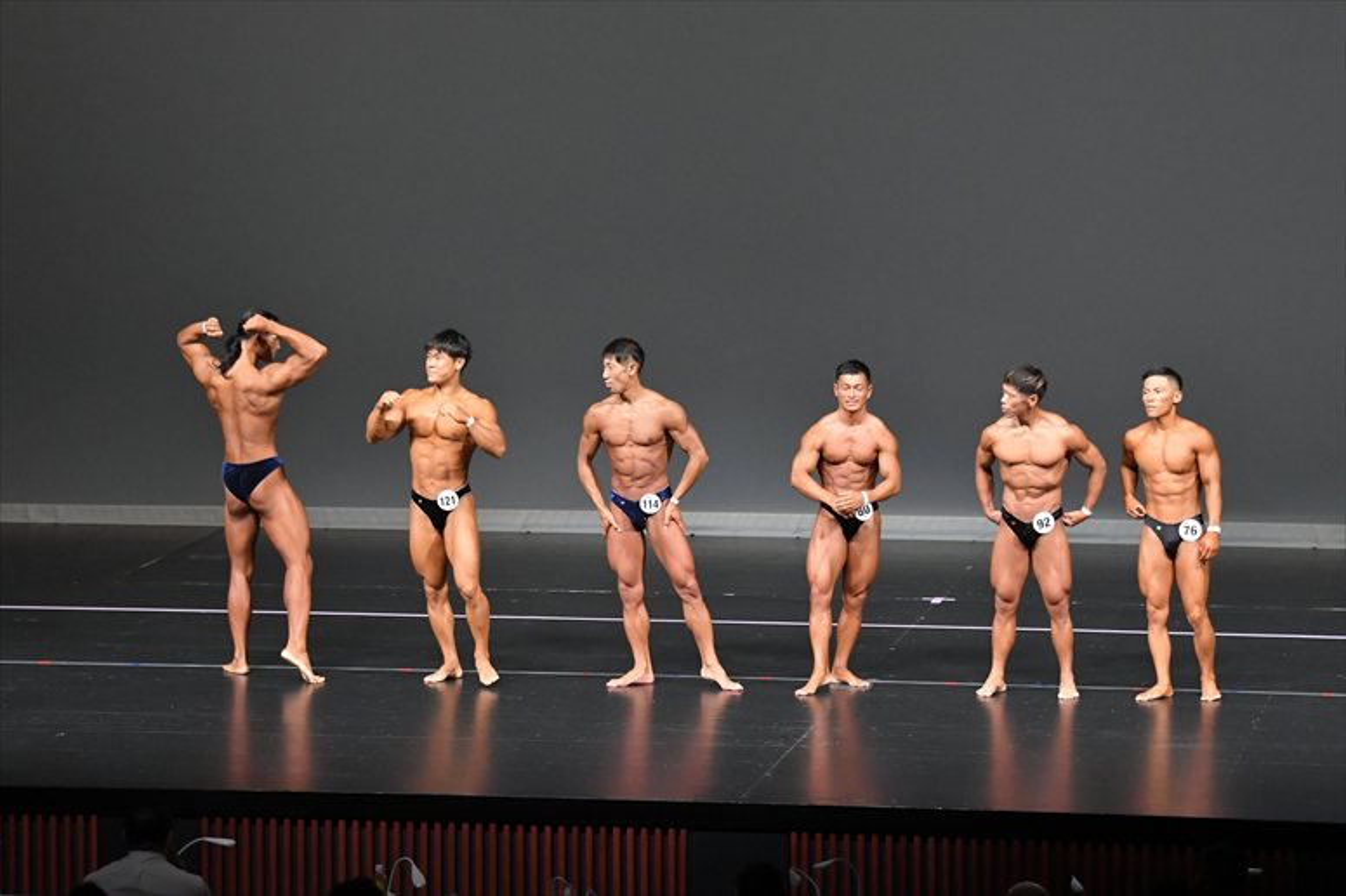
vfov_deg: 8.7
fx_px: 5867
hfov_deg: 13.1
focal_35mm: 157
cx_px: 673
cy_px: 448
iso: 5000
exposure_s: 1/400
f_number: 5.6
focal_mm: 105
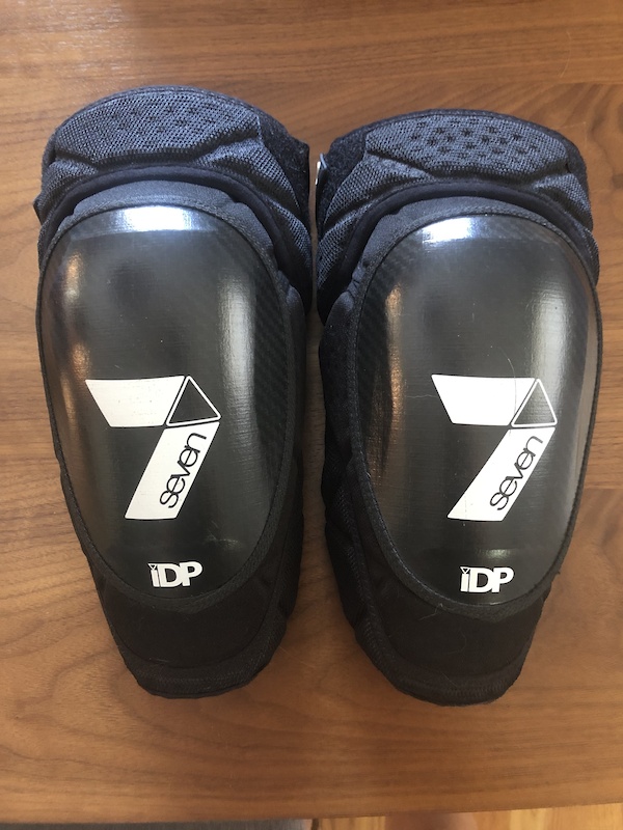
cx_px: 312
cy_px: 415
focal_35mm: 28
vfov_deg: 63.4
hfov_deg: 49.7
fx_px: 672
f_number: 1.8
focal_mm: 3.99
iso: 100
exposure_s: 1/4
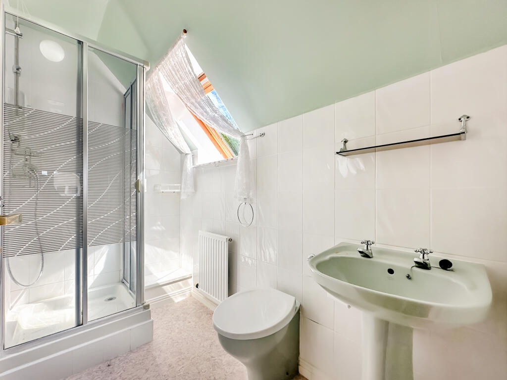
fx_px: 205
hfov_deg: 102.1
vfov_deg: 85.7
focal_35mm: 14
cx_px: 254
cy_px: 190
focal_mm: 2.22
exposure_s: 1/407
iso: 40
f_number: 2.2
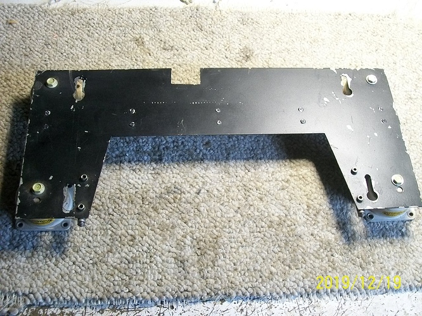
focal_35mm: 45
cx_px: 211
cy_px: 158
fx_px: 549
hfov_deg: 42.1
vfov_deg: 32.2
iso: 162
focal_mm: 7.6
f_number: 3
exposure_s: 1/6
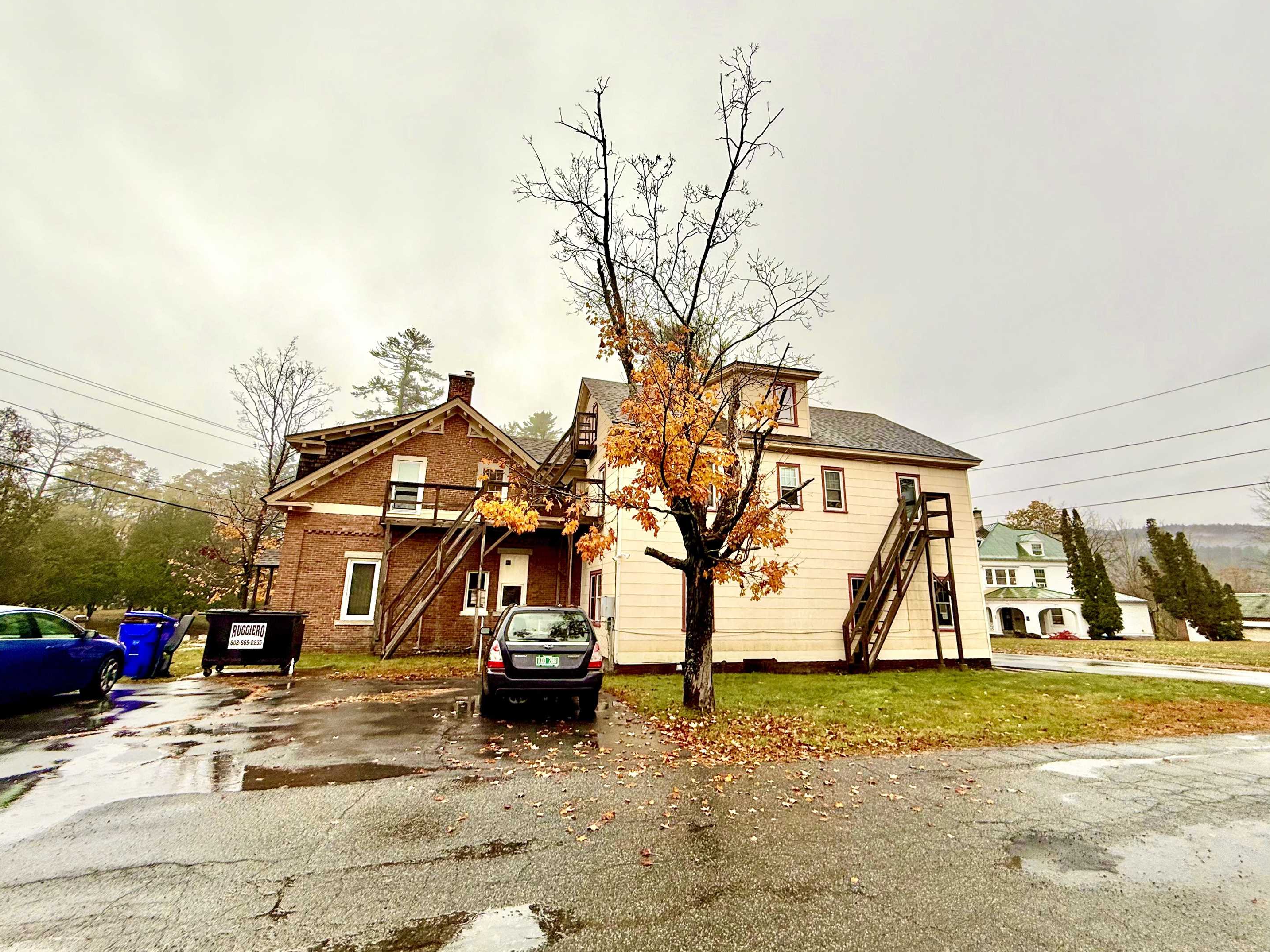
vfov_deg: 81.7
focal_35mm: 15
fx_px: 550
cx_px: 637
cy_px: 464
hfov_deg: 98.2
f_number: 2.2
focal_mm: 2.22
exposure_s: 1/139
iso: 50
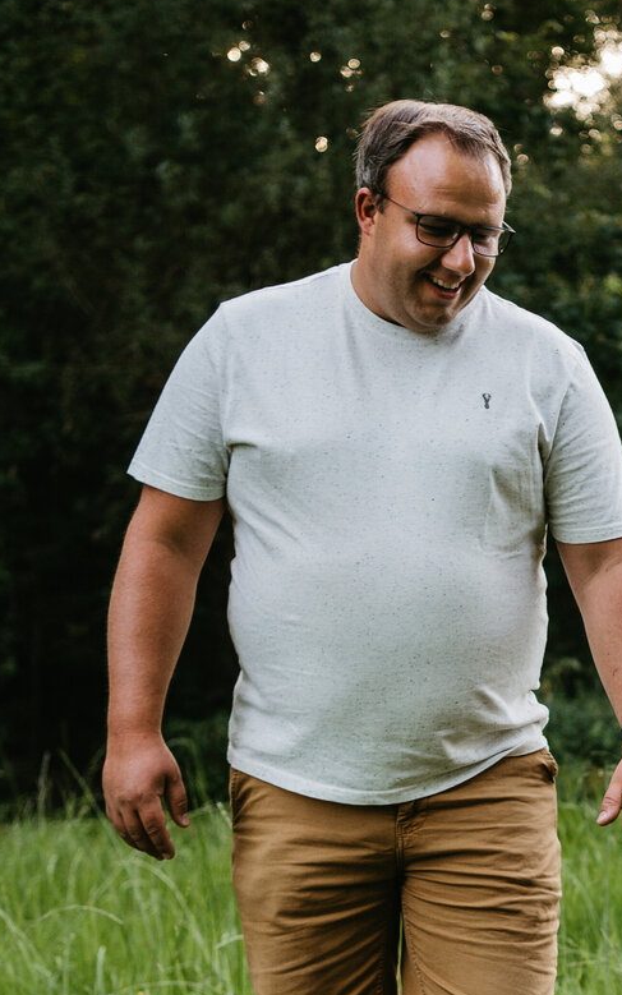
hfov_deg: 12.1
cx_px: 762
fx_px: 2874
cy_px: 660
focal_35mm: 106
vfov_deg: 19.6
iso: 500
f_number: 2.8
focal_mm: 45
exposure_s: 1/320
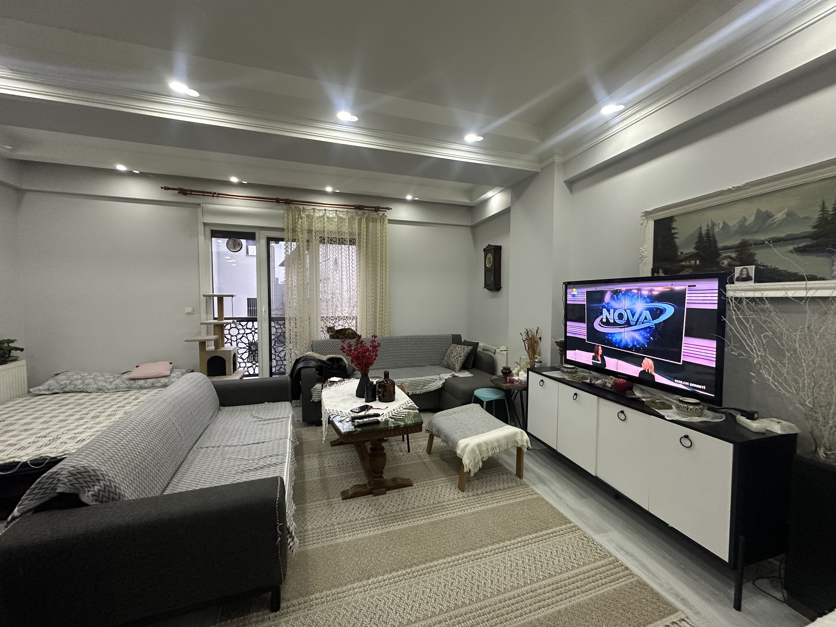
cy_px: 314
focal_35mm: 14
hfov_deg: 102.1
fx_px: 338
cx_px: 418
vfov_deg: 85.7
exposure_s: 1/50
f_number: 2.2
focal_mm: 2.22
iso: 320
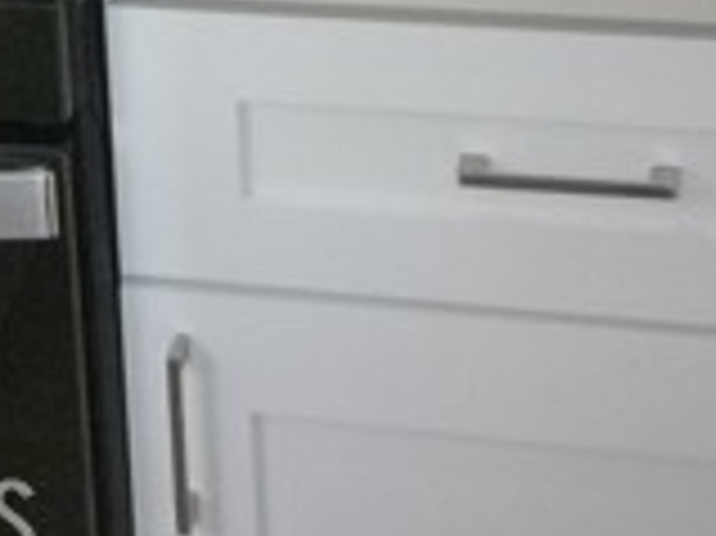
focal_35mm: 117
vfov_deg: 11.5
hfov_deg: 16.3
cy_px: -495
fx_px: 2418
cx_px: -95
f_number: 3.3
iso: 400
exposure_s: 1/200
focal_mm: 5.2
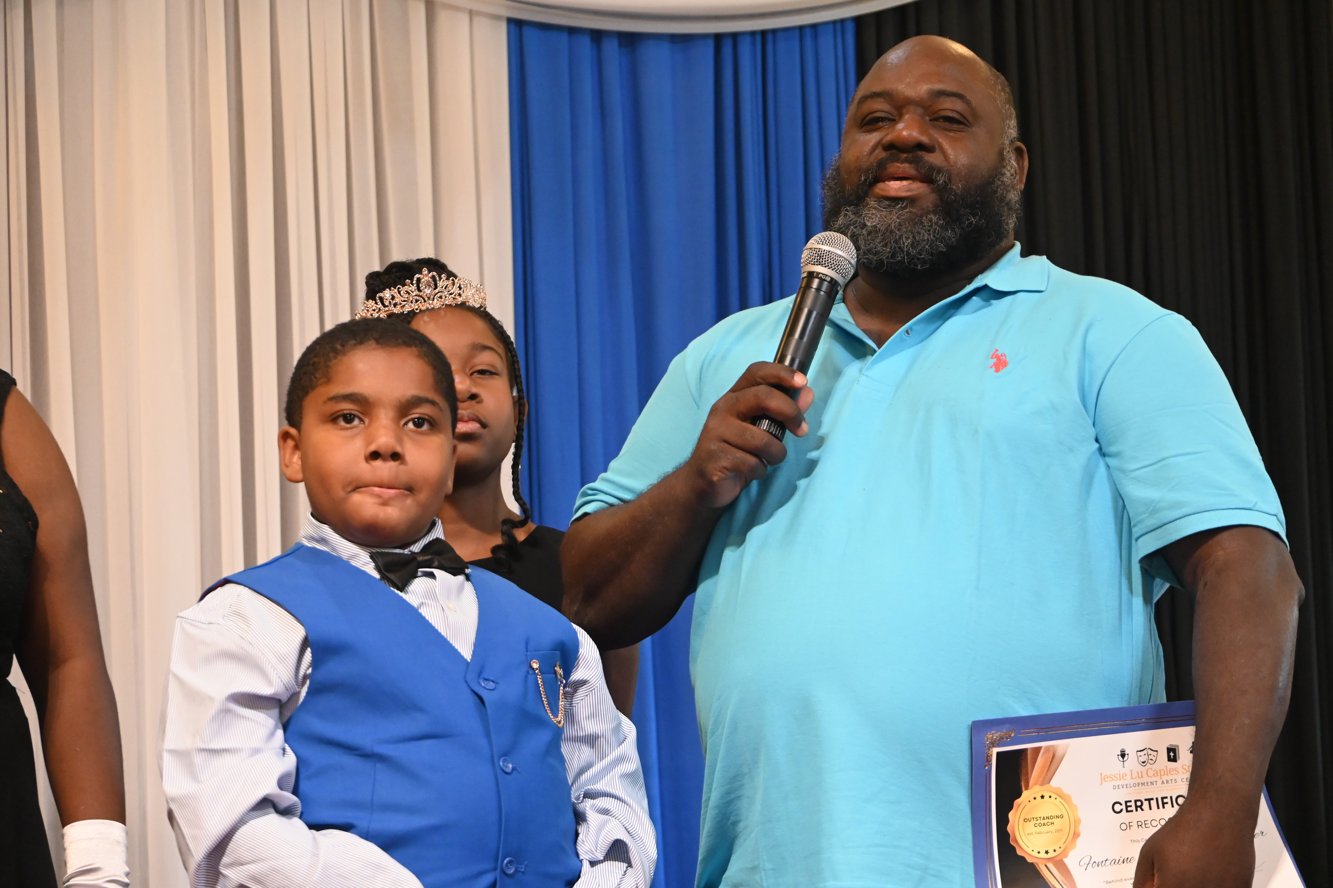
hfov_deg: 15.2
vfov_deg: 10.2
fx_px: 4998
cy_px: 444
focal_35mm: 135
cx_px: 666
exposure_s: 1/60
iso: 3200
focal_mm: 90
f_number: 5
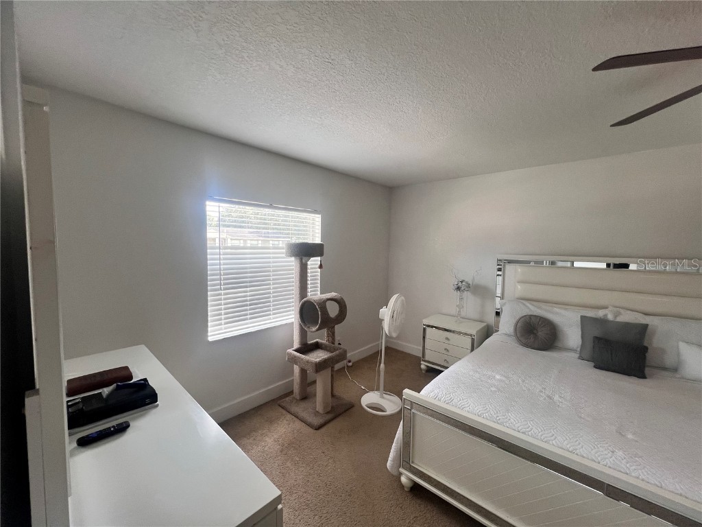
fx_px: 264
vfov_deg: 89.9
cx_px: 351
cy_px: 264
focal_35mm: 13
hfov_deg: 106.2
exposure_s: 1/120
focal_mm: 1.57
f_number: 1.8
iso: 80
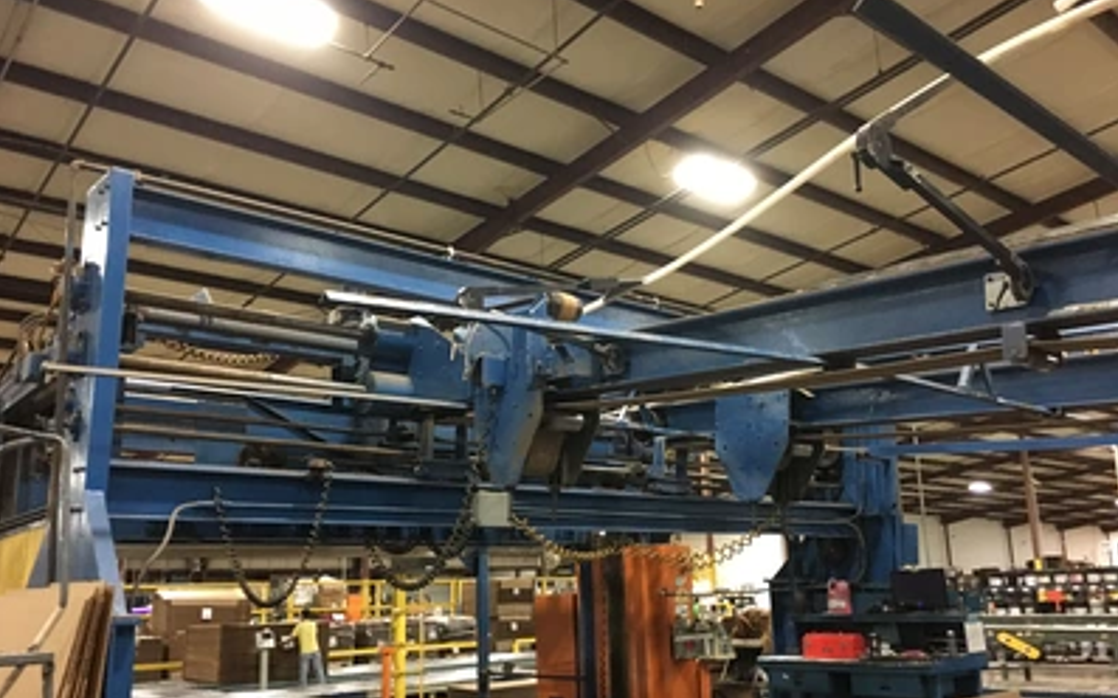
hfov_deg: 61.2
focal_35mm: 31
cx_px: 558
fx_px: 944
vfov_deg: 40.5
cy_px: 405
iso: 80
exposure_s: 1/4
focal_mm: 4.15
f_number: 2.2
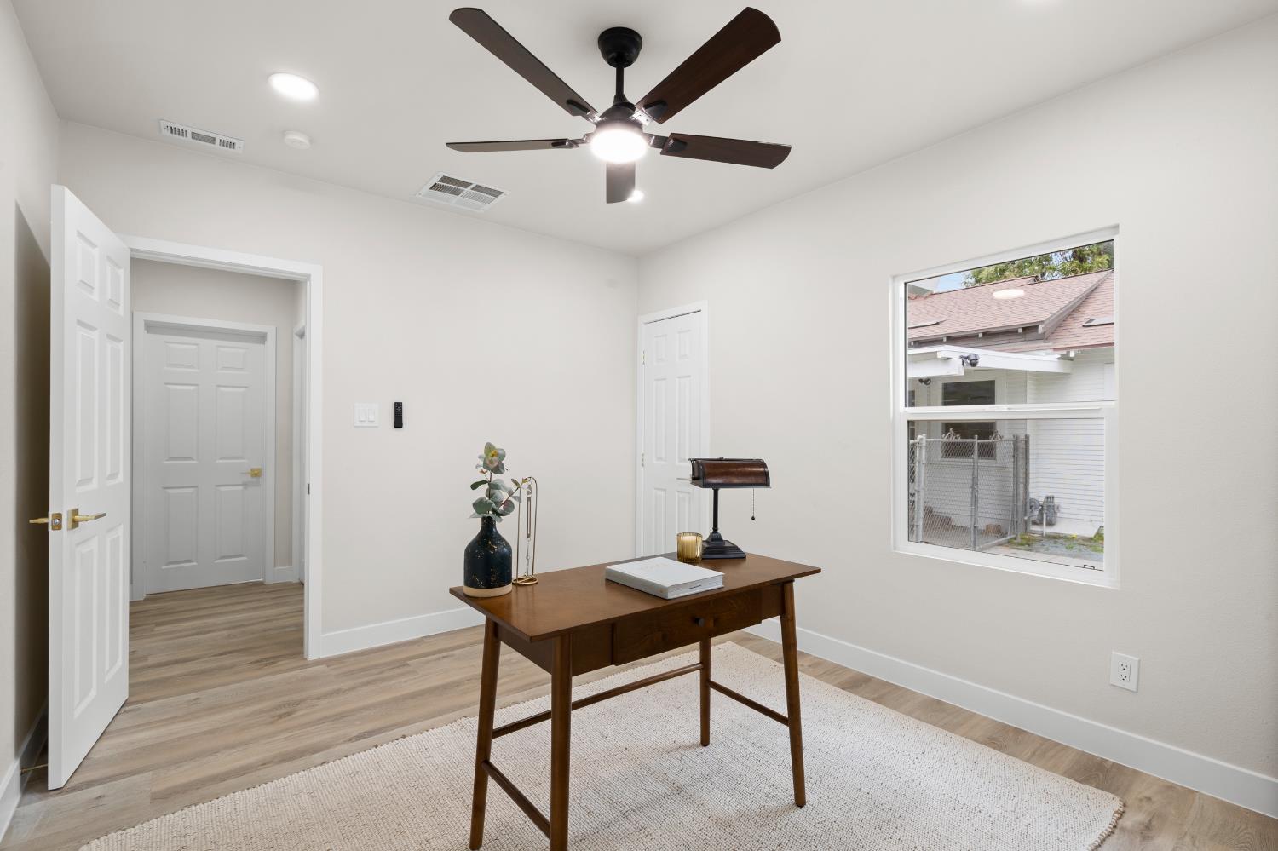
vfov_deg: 73.7
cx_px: 639
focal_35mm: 16
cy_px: 426
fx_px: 568
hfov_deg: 96.8
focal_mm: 16
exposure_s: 1/3
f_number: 11
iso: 640
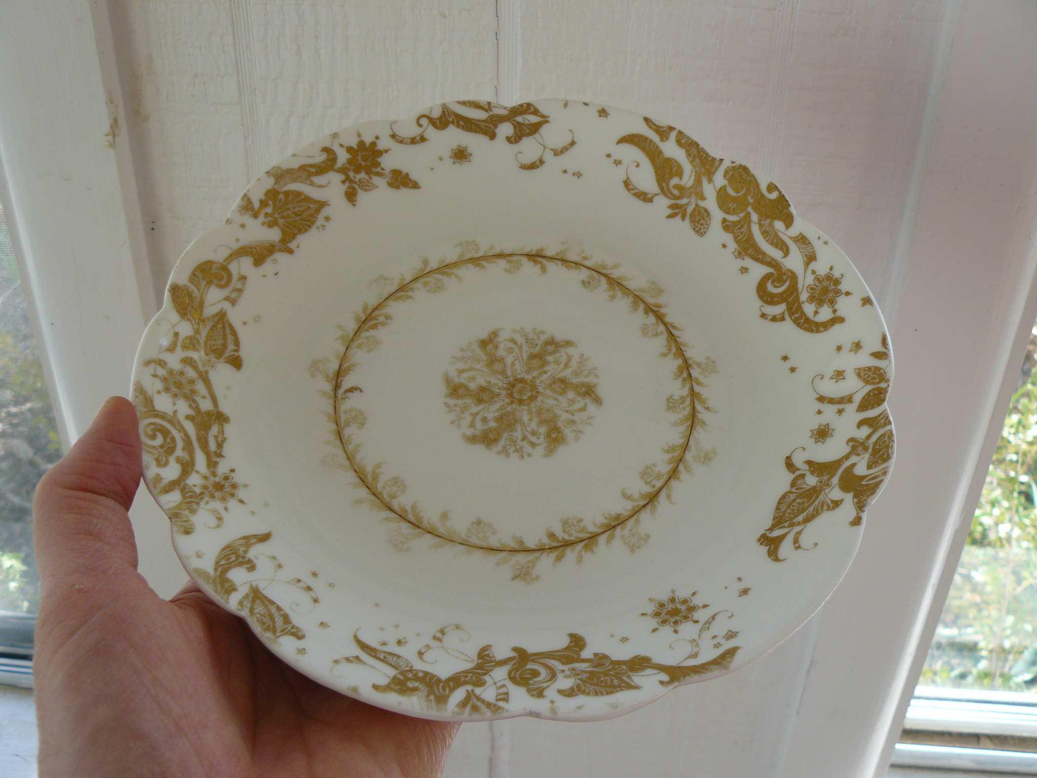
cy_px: 389
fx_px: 1078
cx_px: 518
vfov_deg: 39.7
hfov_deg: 51.4
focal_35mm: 36
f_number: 3.2
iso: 100
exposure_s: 1/100
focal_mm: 6
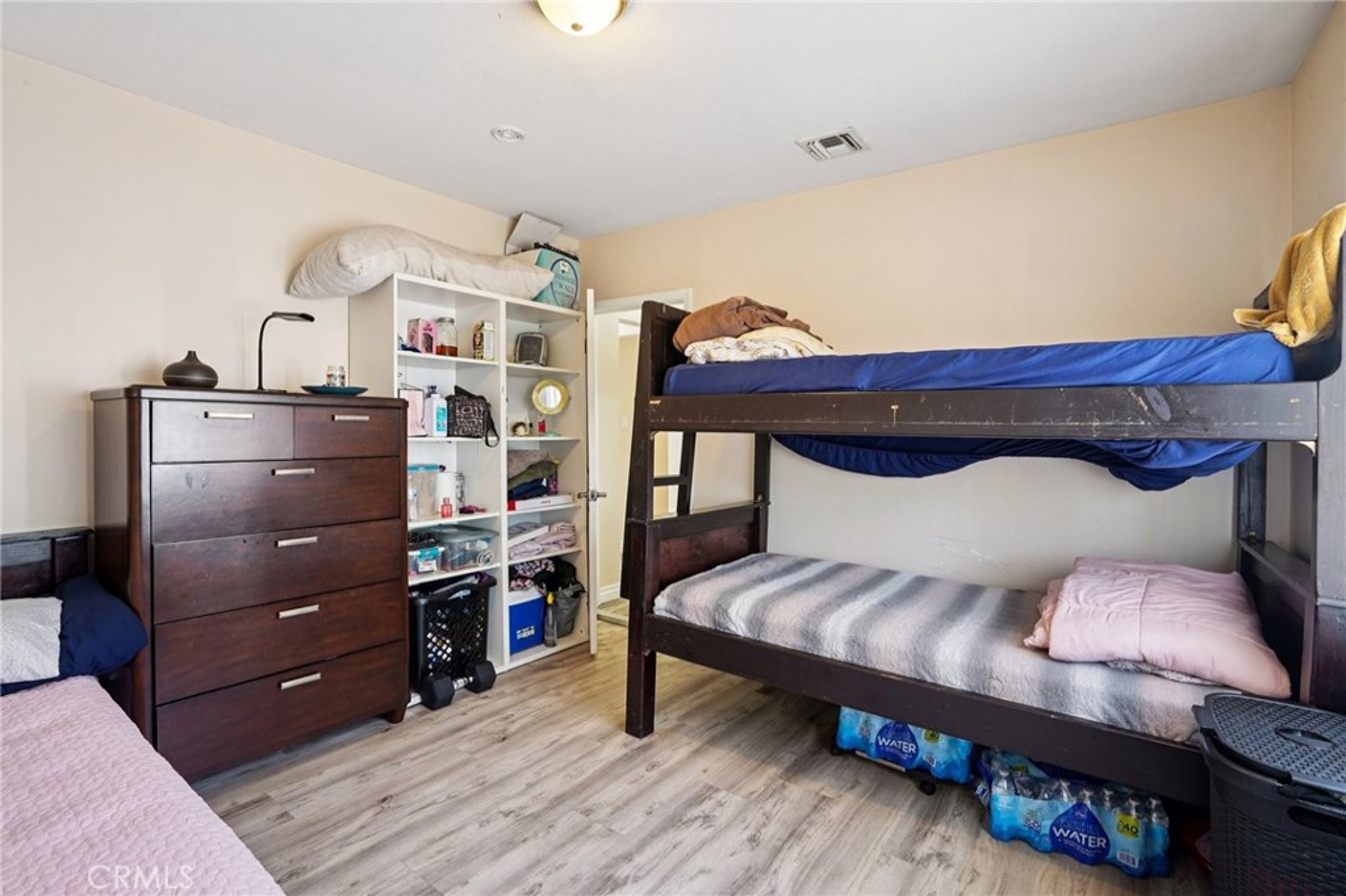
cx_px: 673
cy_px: 448
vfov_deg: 73.7
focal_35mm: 16
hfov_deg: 96.8
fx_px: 598
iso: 400
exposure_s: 1/2.5
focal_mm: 16
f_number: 8
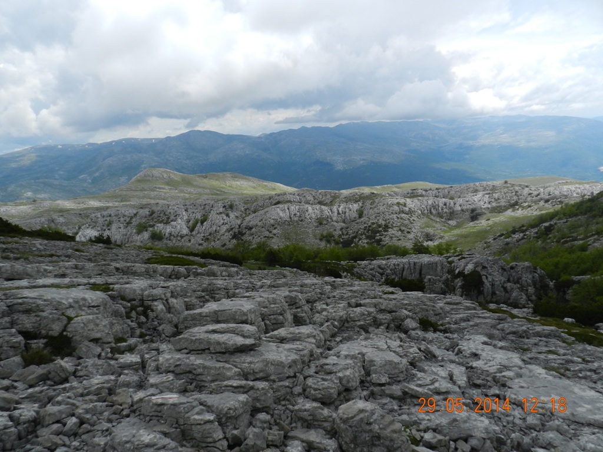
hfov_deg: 73.9
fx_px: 401
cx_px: 302
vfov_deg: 58.9
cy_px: 226
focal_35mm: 23
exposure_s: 1/1000
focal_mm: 4
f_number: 4.5
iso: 160
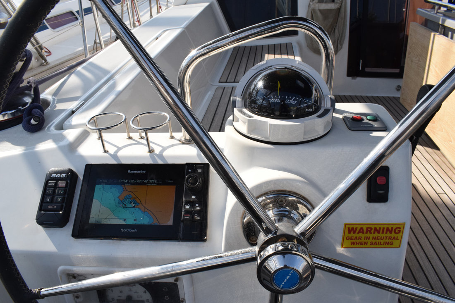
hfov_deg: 67.4
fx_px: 341
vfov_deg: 47.9
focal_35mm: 27
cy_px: 152
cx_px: 228
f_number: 16
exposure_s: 1/1000
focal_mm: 18
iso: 1600
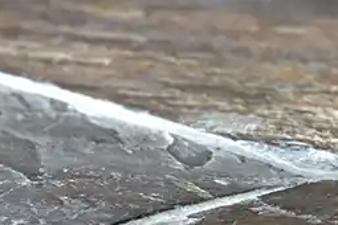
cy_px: 156
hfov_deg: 7.7
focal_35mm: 265
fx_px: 2488
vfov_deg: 5.2
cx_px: 335
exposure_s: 1/20
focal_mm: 50
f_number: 4
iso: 100
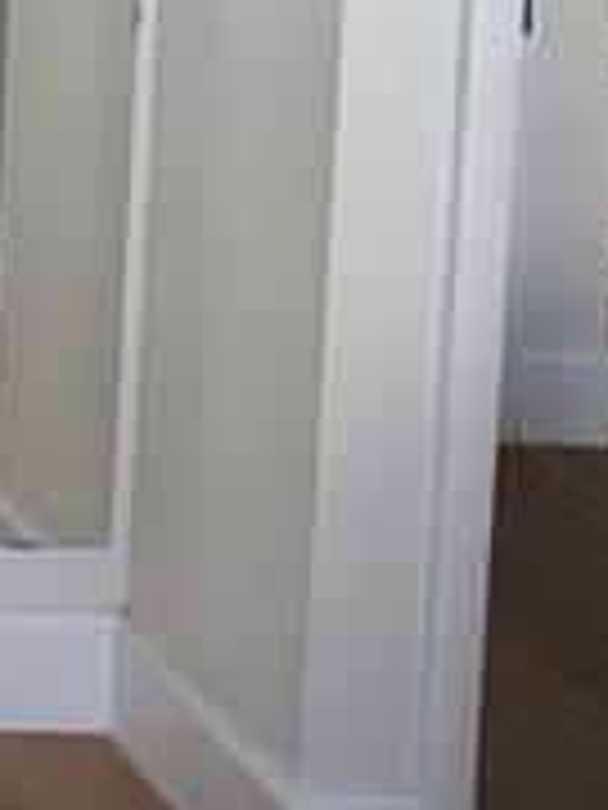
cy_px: -482
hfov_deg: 12.1
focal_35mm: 80
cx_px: -1079
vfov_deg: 20.2
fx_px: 1874
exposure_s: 1/35.3
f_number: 1.95
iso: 40
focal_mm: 2.23
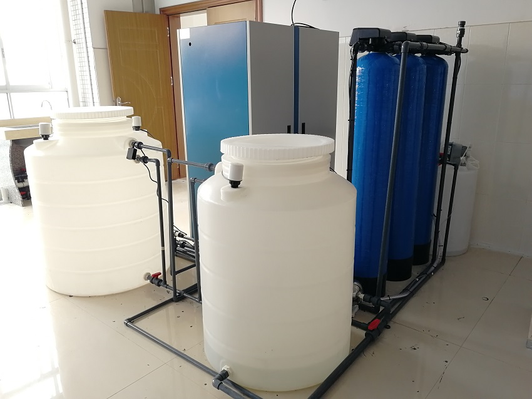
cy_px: 200
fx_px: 415
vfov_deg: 51.3
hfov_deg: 65.3
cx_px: 266
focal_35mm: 27
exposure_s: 1/50
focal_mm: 3.95
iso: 125
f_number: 2.2
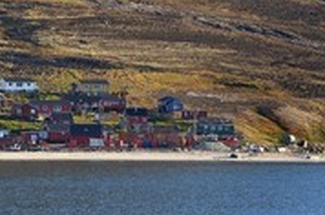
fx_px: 2875
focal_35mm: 319
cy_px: 9
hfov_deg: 6.5
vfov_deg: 4.3
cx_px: 79
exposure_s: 1/250
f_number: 7.1
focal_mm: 135
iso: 200
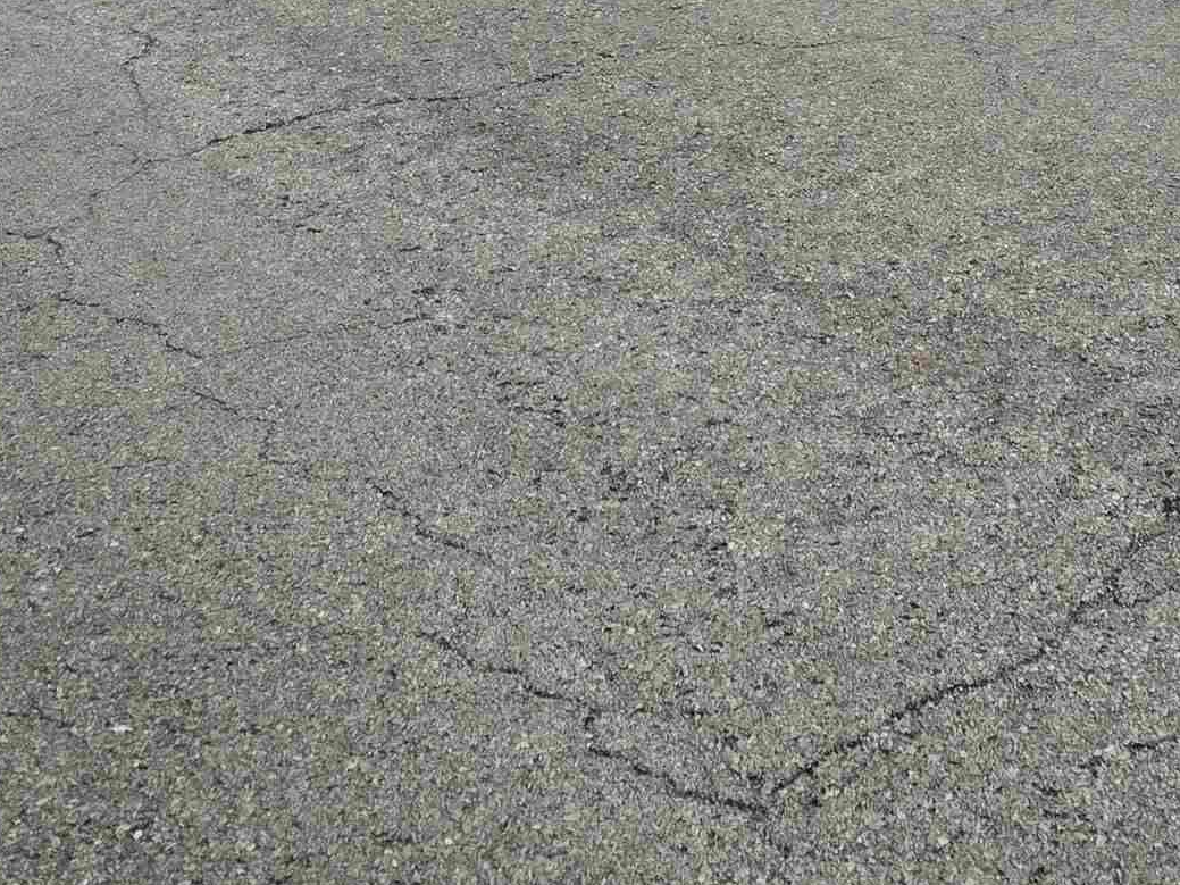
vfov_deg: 19.5
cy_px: -339
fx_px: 2318
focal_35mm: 68
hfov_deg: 28.3
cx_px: 820
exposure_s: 1/1889
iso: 80
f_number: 1.7
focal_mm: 6.3
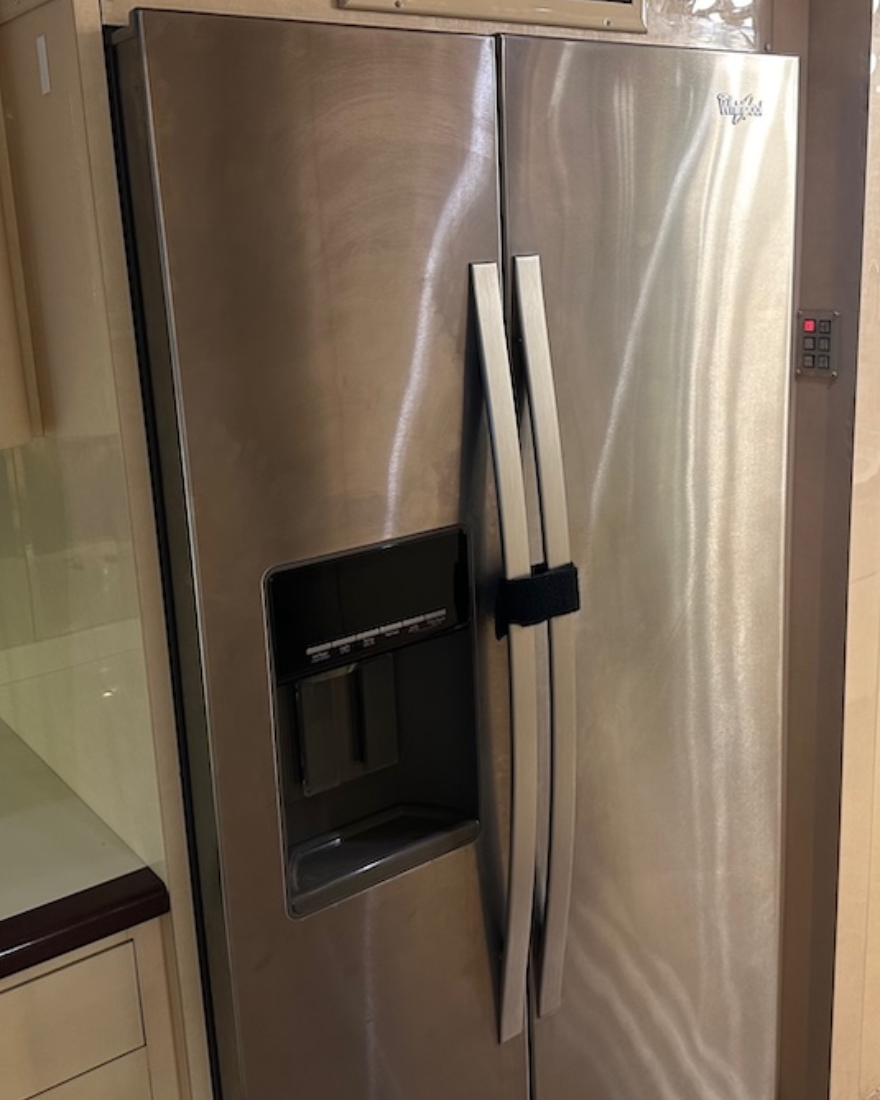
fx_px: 1140
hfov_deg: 42.2
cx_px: 469
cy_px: 506
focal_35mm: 35
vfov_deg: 51.5
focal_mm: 6.86
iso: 200
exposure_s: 1/60
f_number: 1.78
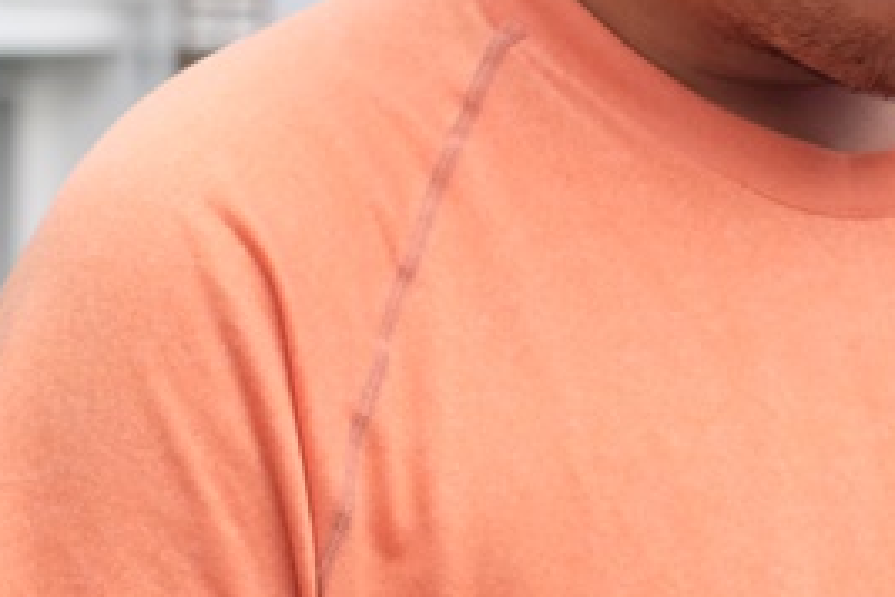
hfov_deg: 9.6
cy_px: 124
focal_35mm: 214
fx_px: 5320
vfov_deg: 6.4
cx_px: 768
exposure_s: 1/150
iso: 400
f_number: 4.5
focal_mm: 35
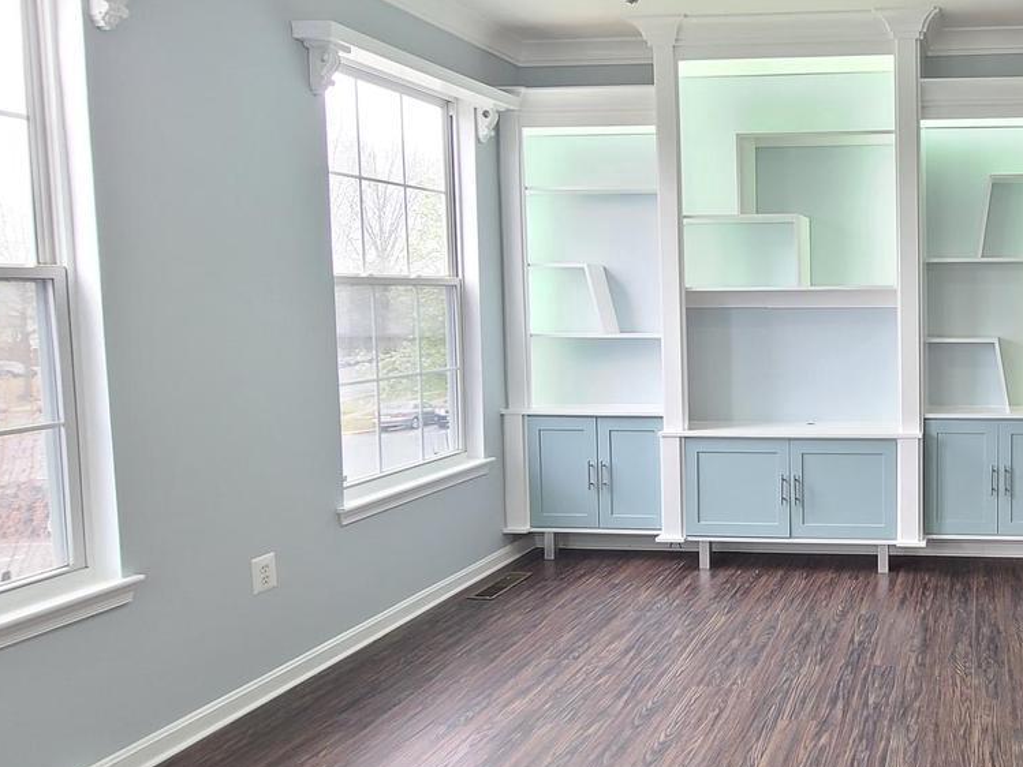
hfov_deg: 59.9
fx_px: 739
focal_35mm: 25
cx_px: 904
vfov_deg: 54.8
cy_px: 343
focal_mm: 2.2
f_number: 2.2
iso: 160
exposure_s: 1/60
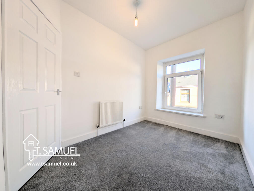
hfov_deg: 110.5
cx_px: 127
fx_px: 88
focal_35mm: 12
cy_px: 96
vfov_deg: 94.6
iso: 48
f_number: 1.95
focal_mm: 2.23
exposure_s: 1/238
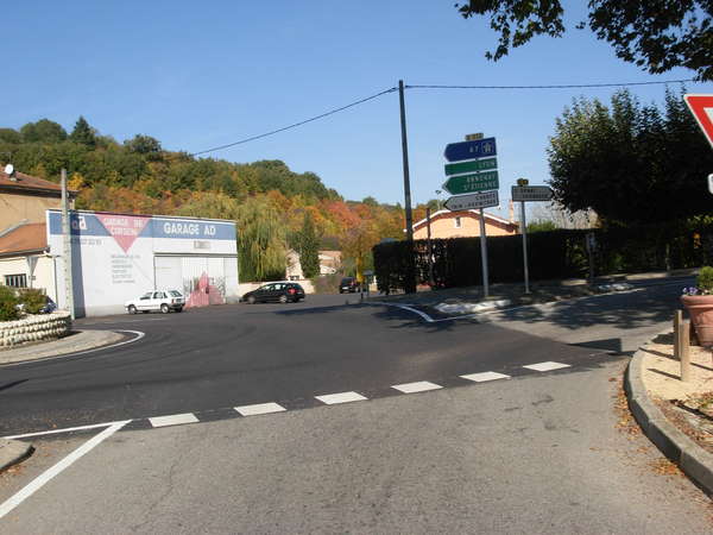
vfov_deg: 37.7
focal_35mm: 38
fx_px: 783
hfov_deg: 49.0
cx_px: 356
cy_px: 268
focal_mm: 6.3
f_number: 4.9
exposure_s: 1/527
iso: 79
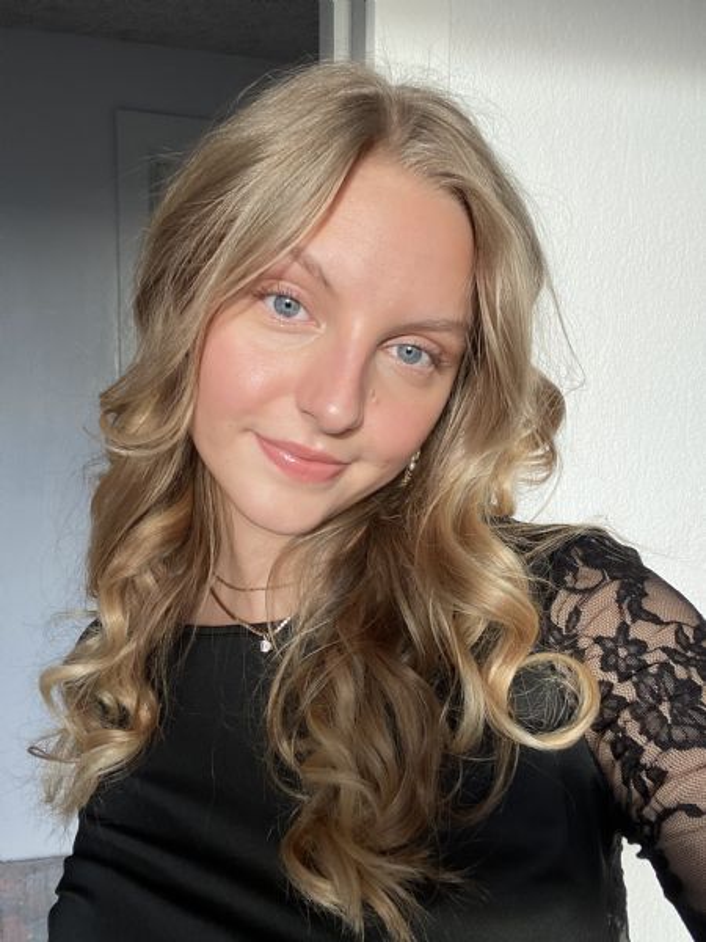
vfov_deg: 60.0
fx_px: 816
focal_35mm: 30
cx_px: 353
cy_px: 471
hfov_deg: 46.8
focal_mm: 2.71
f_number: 2.2
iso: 25
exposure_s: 1/122
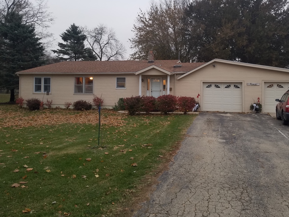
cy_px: 86
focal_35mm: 32
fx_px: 267
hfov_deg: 56.7
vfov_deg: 43.9
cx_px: 160
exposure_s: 1/60
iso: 80
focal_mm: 4.2
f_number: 1.7
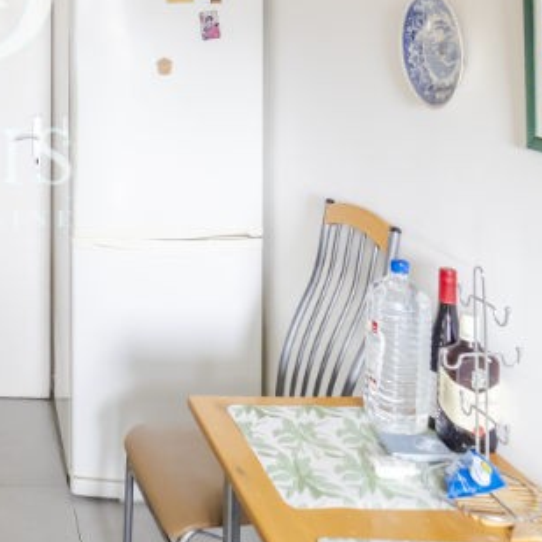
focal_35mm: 40
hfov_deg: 36.6
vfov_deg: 38.2
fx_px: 709
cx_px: -26
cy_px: 26
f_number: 4
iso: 400
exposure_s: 1/20
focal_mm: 7
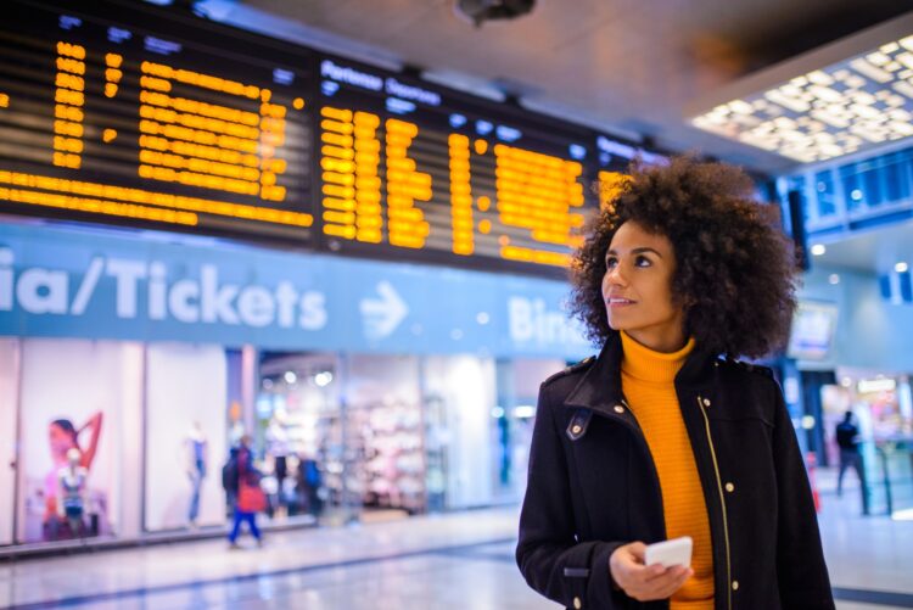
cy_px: 305
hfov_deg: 54.4
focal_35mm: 35
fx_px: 888
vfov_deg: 37.9
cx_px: 456
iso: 640
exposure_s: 1/200
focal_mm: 35
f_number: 1.4
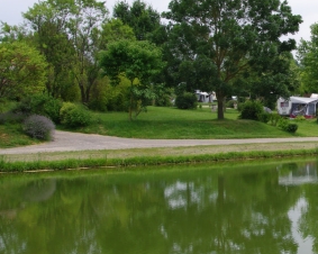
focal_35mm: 59
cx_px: 321
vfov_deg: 25.7
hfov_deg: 29.7
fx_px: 555
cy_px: 99
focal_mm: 18
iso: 200
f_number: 8
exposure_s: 1/500
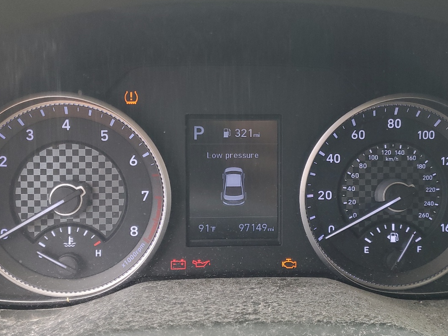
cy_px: 174
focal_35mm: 39
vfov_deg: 36.8
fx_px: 505
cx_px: 223
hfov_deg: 47.9
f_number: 1.5
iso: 79
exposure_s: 1/120
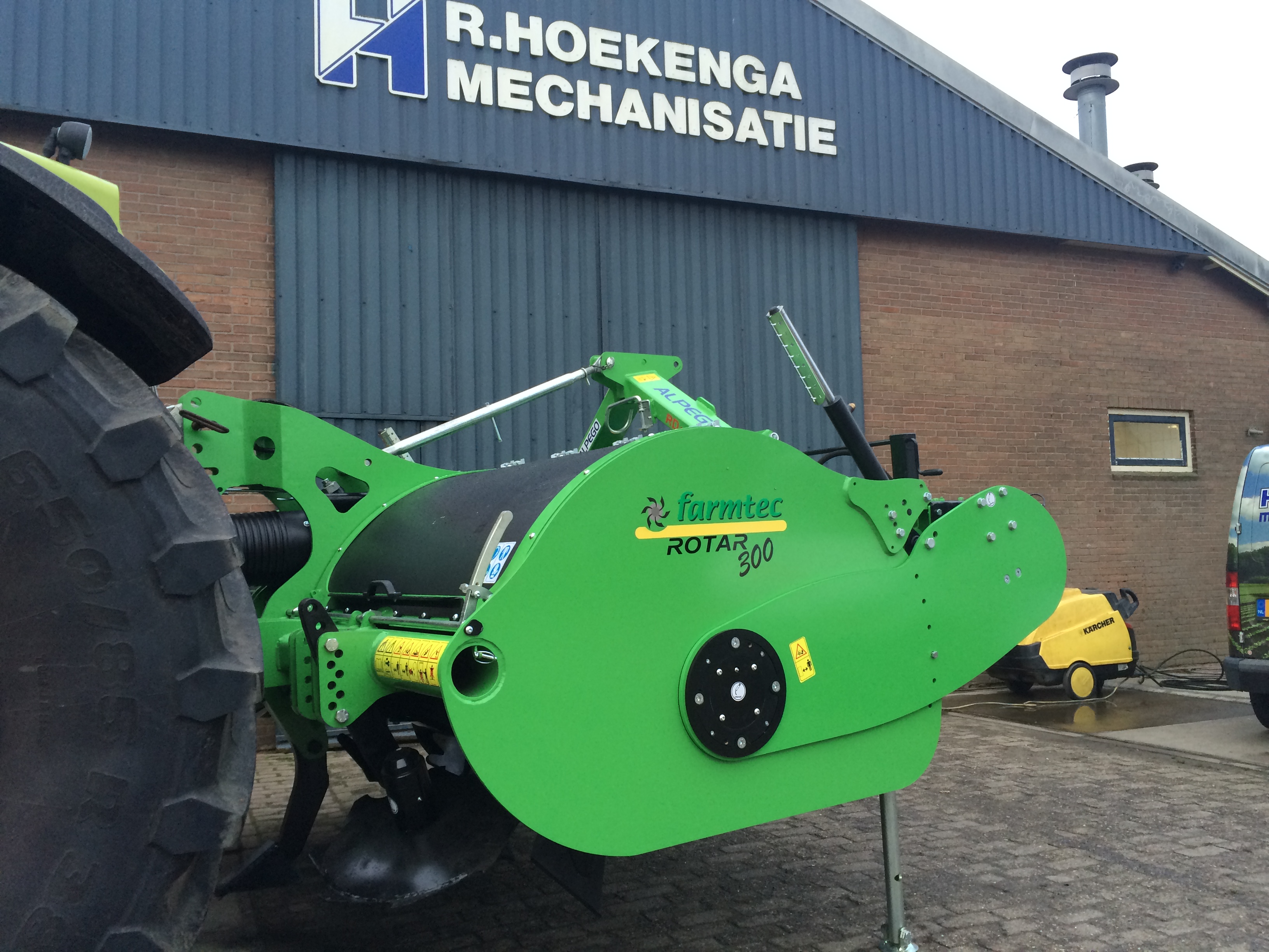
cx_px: 634
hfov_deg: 61.7
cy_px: 476
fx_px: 1063
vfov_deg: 48.2
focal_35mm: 29
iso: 40
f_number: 2.2
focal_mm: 4.15
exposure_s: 1/30
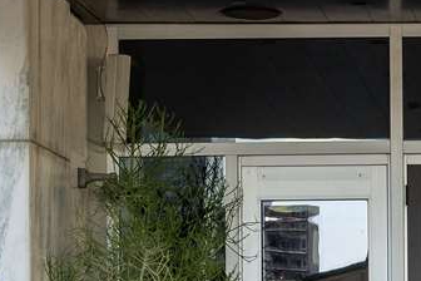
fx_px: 2608
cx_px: 704
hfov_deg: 8.9
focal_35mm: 223
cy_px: 132
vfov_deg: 6.2
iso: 400
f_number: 11
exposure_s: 1/40
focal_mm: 50
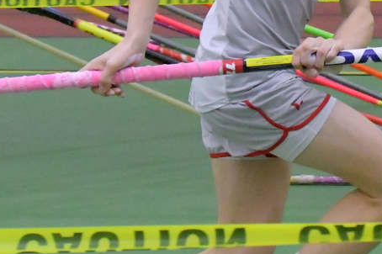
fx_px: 1347
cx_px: 444
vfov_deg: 10.7
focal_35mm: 127
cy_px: 9
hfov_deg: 15.6
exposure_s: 1/1000
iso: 16000
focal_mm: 32
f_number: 4
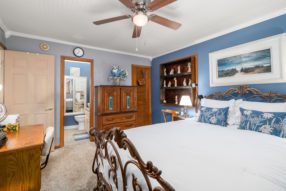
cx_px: 143
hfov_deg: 96.7
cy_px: 96
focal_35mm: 16
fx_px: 127
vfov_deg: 73.7
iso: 320
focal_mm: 16
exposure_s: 1/100
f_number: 10
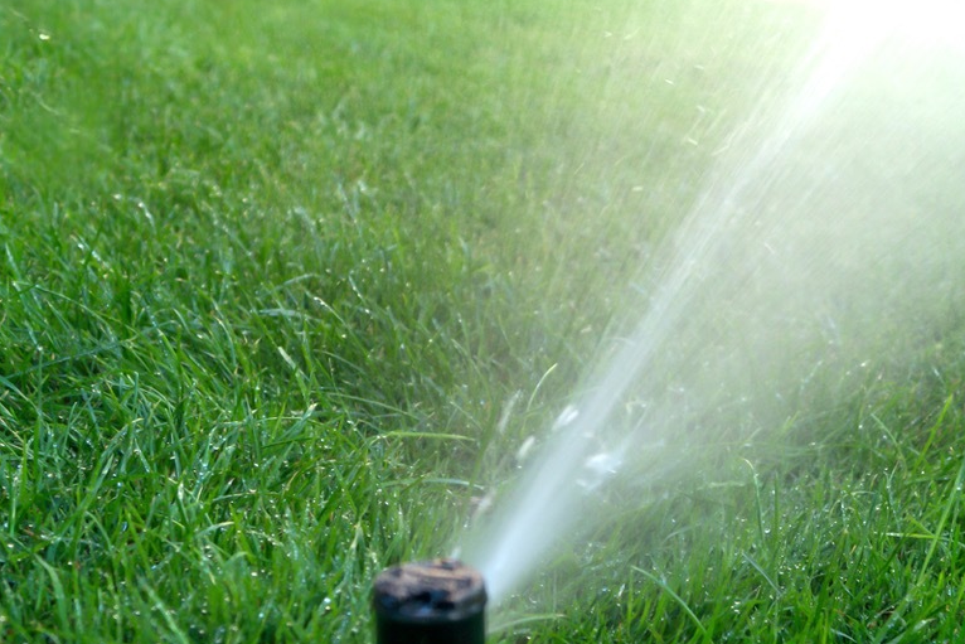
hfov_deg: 40.4
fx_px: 1260
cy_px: 500
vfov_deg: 28.2
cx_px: 755
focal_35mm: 47
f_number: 3.5
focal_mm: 20
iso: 100
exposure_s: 1/100
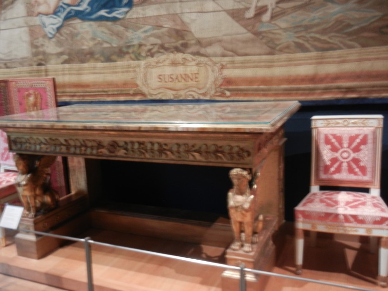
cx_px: 167
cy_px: 157
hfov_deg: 50.0
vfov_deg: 38.7
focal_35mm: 37
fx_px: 415
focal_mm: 5.4
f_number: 3.5
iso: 200
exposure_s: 1/2.7
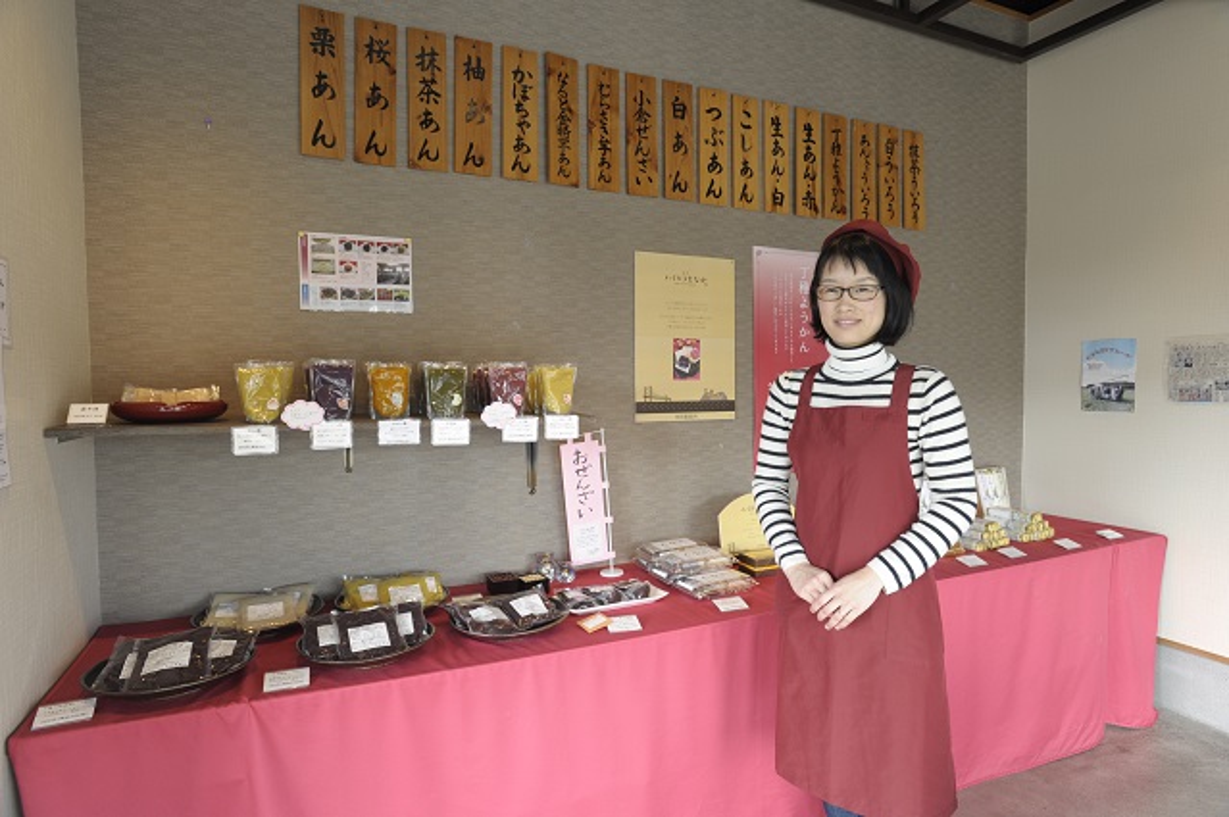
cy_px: 408
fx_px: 819
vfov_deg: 53.1
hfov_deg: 73.8
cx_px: 614
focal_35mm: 24
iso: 200
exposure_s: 1/8
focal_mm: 24
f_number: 7.1
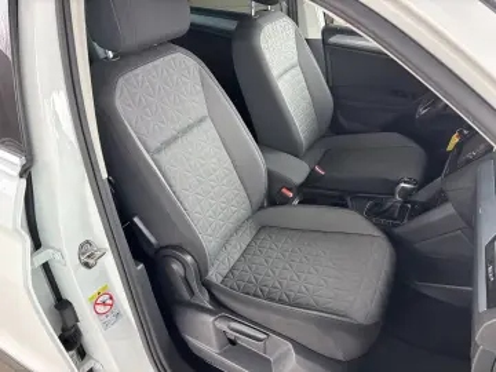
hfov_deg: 67.3
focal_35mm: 26
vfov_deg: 53.1
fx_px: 373
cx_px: 248
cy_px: 186
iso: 125
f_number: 1.6
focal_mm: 5.96
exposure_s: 1/121
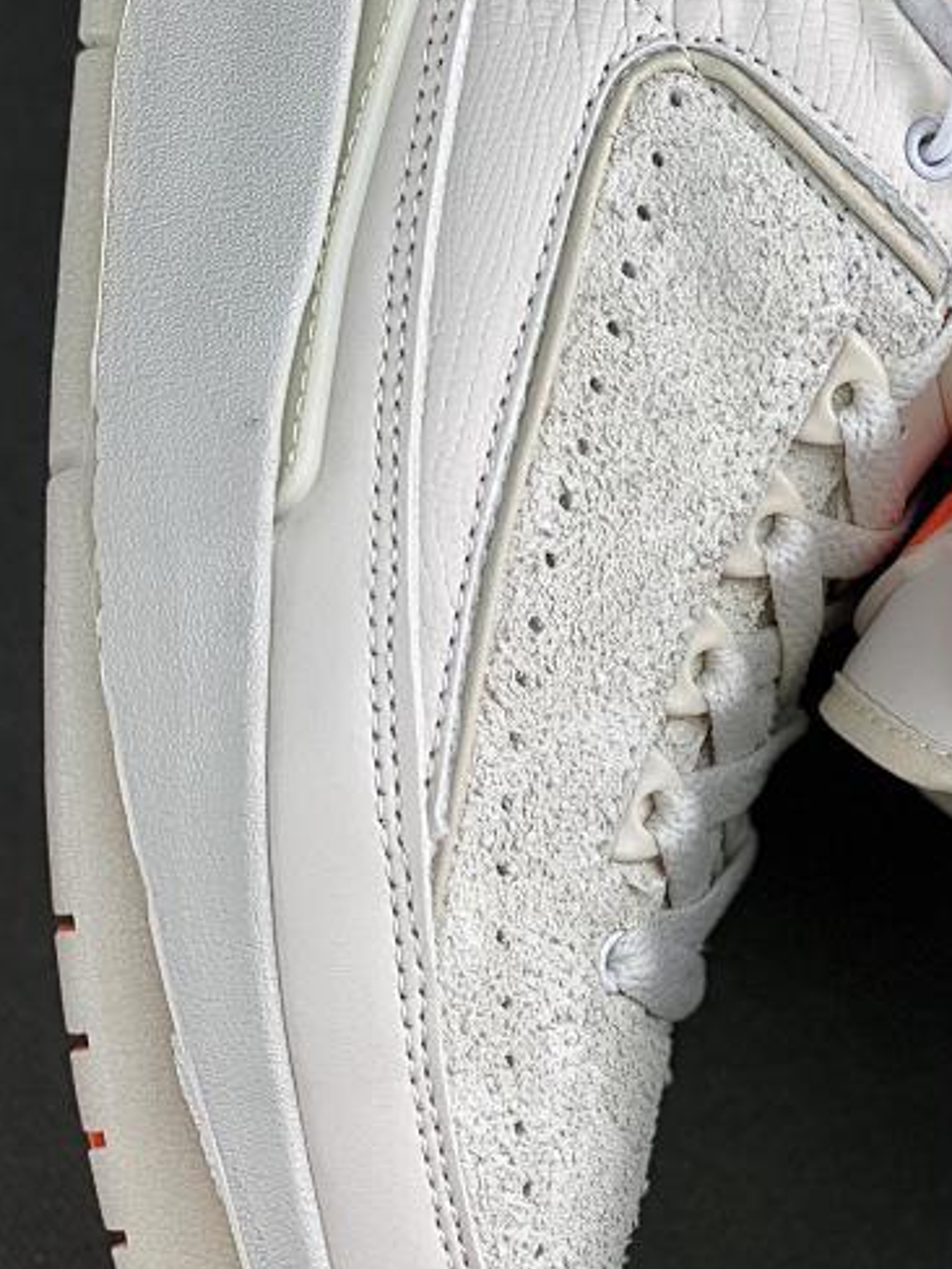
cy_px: 450
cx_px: 988
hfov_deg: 12.7
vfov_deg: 17.1
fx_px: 4217
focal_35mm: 115
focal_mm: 6
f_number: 2
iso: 25
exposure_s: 1/100
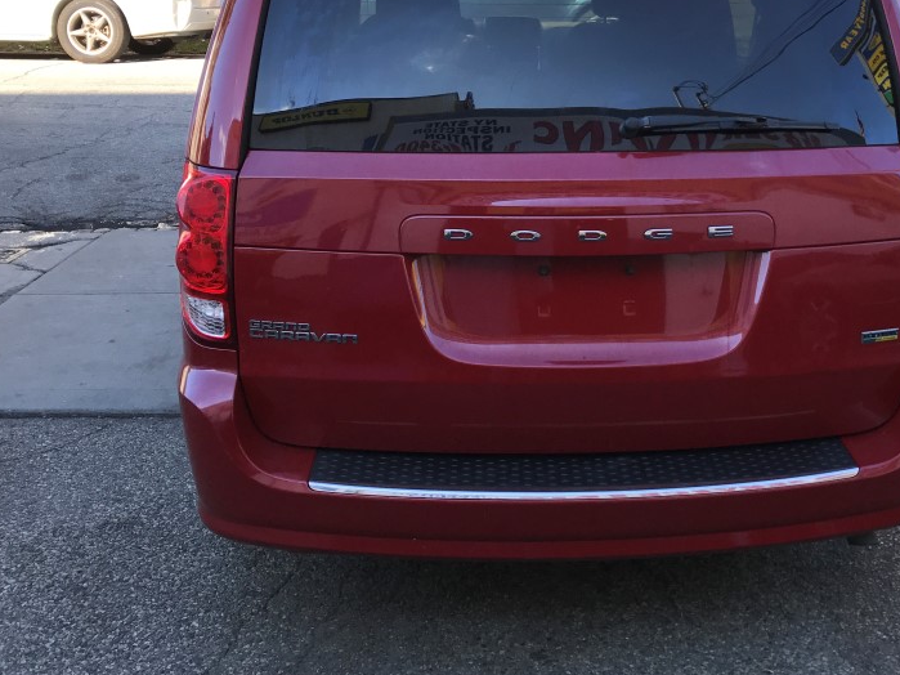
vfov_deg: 34.9
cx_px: 543
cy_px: 241
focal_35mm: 41
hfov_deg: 45.5
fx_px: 1066
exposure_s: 1/553
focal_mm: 3.99
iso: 20
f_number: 1.8
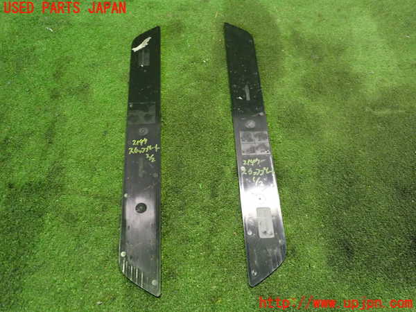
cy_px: 156
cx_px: 208
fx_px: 361
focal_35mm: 30
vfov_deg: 46.8
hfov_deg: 60.0
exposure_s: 1/30
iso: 800
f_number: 2.3
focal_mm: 5.4
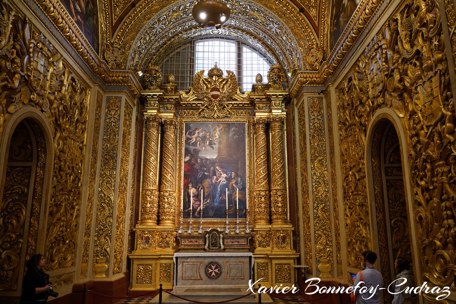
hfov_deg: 65.5
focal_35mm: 28
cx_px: 228
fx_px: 355
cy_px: 152
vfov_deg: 46.4
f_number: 3.2
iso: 800
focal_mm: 28
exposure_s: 1/30
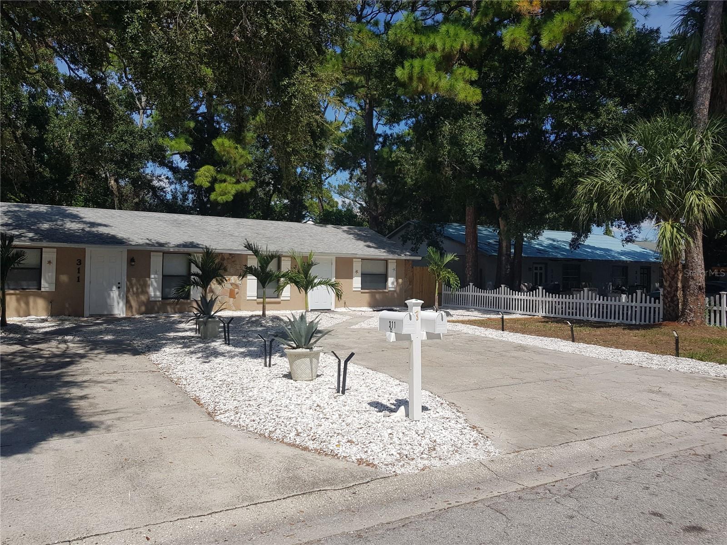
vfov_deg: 53.1
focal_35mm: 26
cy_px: 272
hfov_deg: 67.3
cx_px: 364
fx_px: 546
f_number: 1.7
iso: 40
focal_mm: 4.3
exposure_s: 1/3576
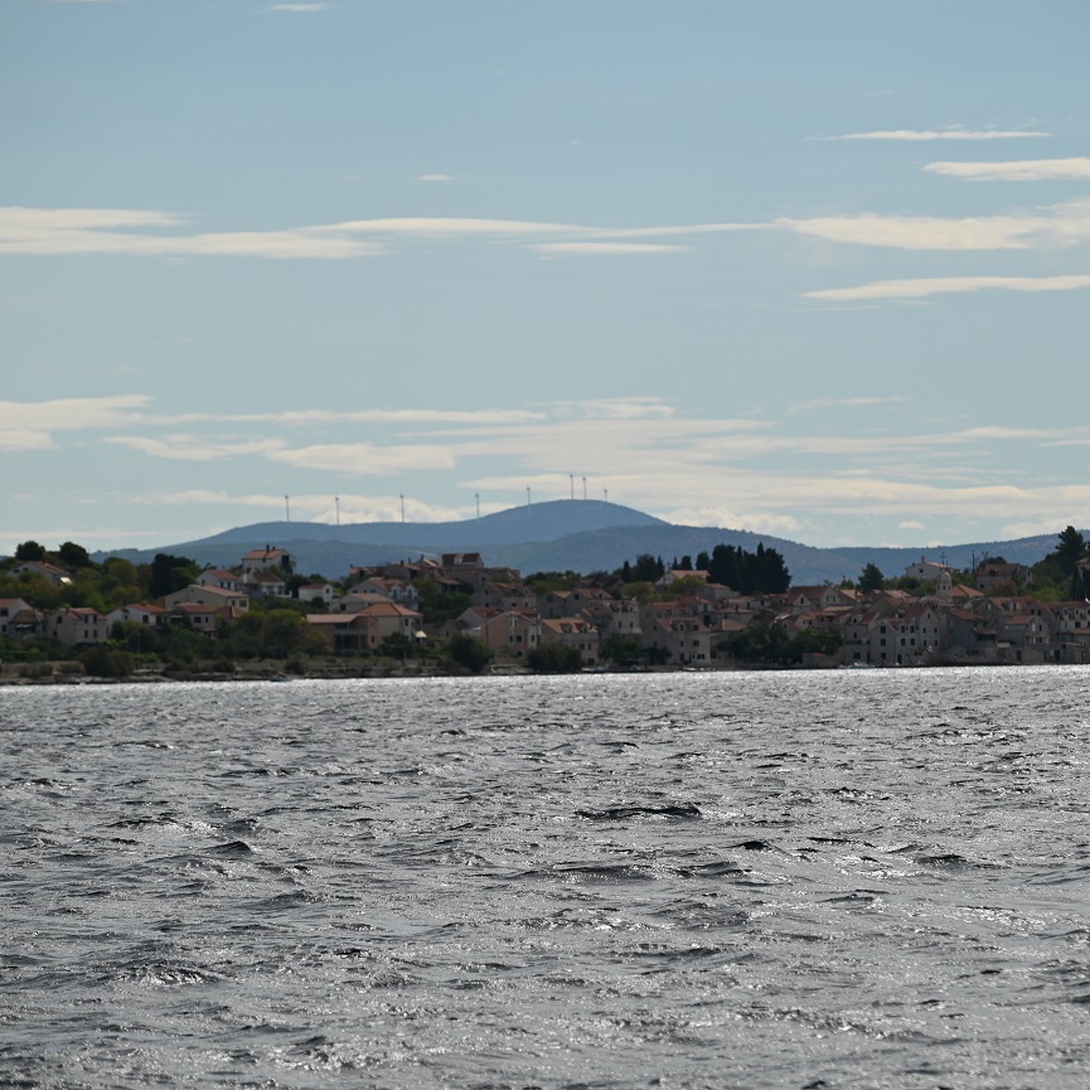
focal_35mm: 230
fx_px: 8194
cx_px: 659
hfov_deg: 7.6
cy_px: 545
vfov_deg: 7.6
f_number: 7.1
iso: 100
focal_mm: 180
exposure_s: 1/1250
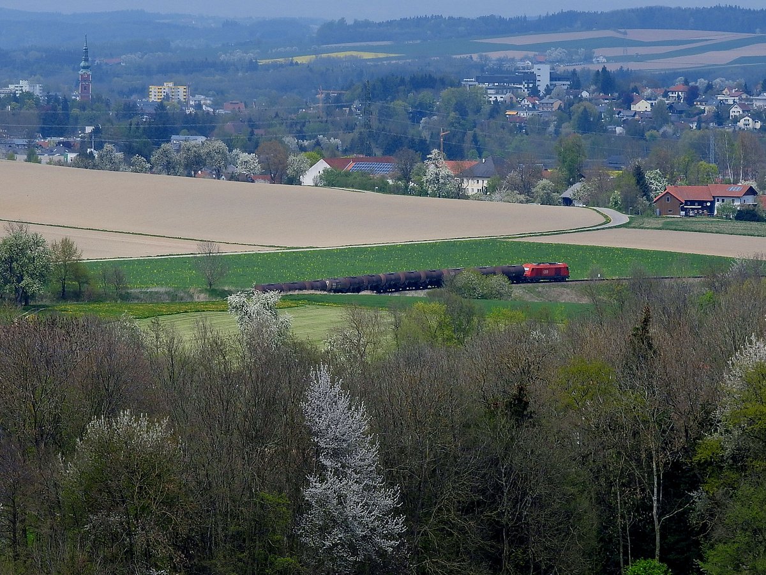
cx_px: 383
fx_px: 5532
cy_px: 288
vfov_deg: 5.9
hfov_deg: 7.9
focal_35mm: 250
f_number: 5.5
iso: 100
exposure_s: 1/500
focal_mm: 44.8
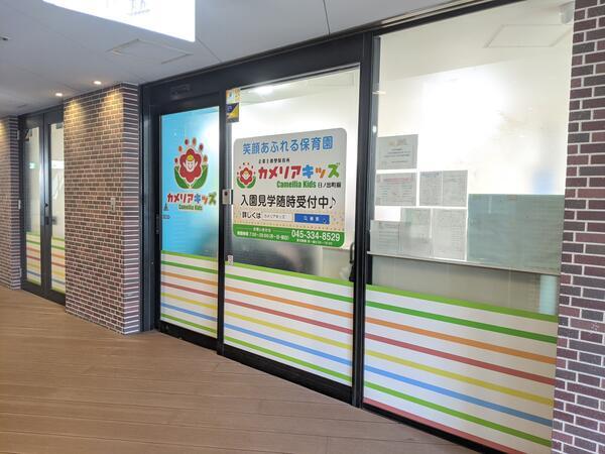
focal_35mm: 27
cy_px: 227
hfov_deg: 65.3
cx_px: 302
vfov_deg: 51.4
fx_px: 472
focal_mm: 4.44
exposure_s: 1/33.3
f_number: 1.8
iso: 130
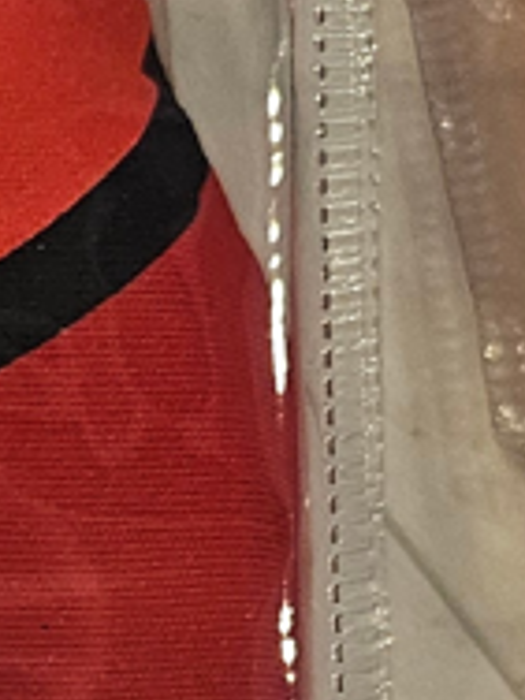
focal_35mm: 147
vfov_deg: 12.6
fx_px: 2973
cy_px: 1102
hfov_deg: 8.7
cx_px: -923
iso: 320
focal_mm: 5.4
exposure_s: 1/120
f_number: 1.8
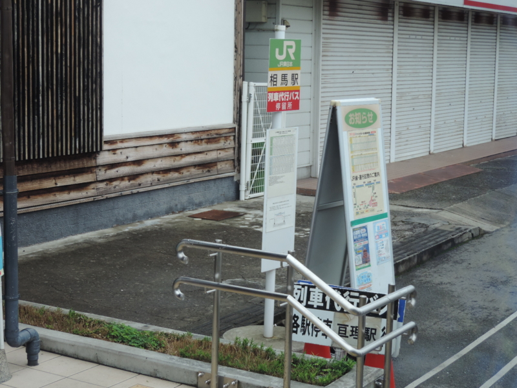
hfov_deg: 27.8
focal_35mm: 70
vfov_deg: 21.0
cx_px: 258
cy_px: 194
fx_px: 1045
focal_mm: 12.4
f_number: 3.9
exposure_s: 1/80
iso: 80
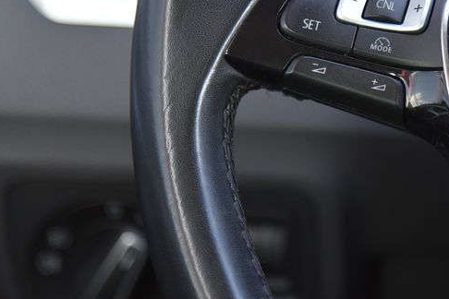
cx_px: 365
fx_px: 3155
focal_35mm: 253
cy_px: 17
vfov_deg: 5.4
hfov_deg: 8.1
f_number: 4
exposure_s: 1/60
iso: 500
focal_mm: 120
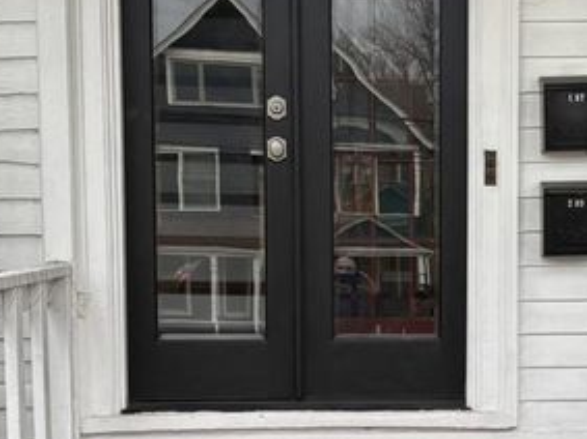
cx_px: 454
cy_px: 129
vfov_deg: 31.1
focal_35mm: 46
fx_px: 780
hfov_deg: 39.9
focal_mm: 5.96
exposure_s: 1/375
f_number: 1.6
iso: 50
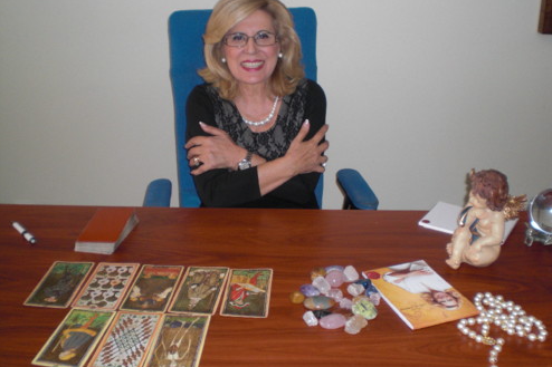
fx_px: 613
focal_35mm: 40
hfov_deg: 48.5
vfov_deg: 33.3
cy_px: 162
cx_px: 278
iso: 200
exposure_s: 1/60
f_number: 3.1
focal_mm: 6.3
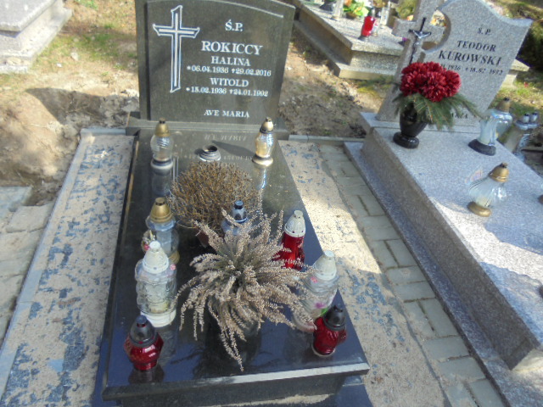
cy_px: 204
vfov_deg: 53.1
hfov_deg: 67.3
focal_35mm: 26
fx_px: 408
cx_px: 272
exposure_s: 1/250
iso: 100
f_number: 3.5
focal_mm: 4.6
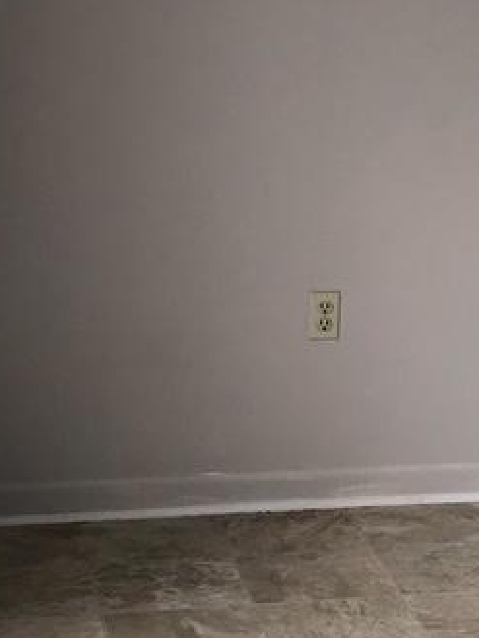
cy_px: 229
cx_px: 411
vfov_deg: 18.0
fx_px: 2010
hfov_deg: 13.5
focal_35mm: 109
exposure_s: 1/60
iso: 25
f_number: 1.8
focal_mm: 3.99
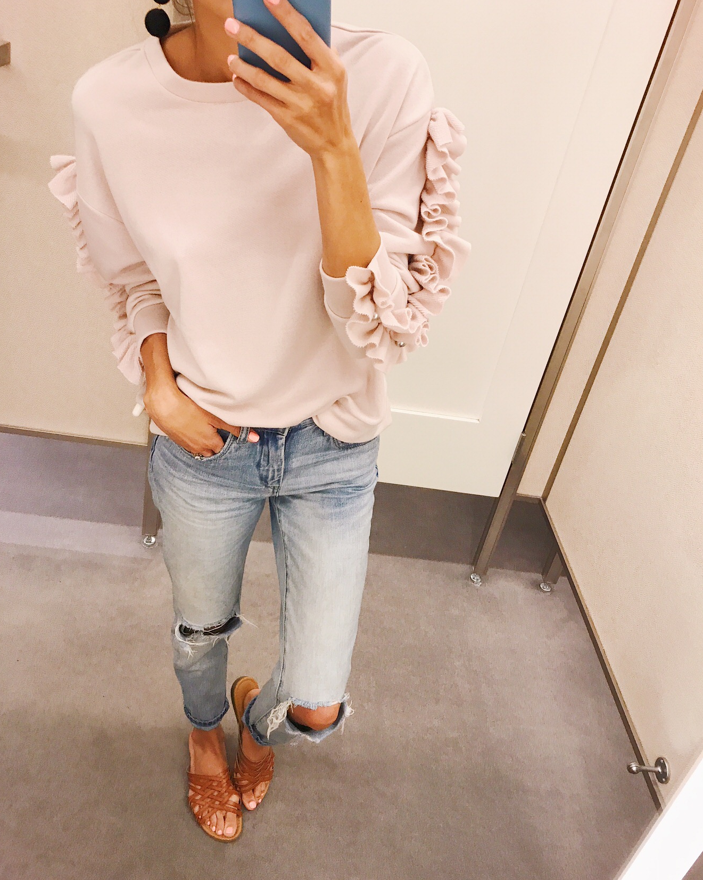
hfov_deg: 48.5
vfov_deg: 58.8
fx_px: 780
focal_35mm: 30
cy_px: 454
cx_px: 357
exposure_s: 1/30
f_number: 1.8
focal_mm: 3.99
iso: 25
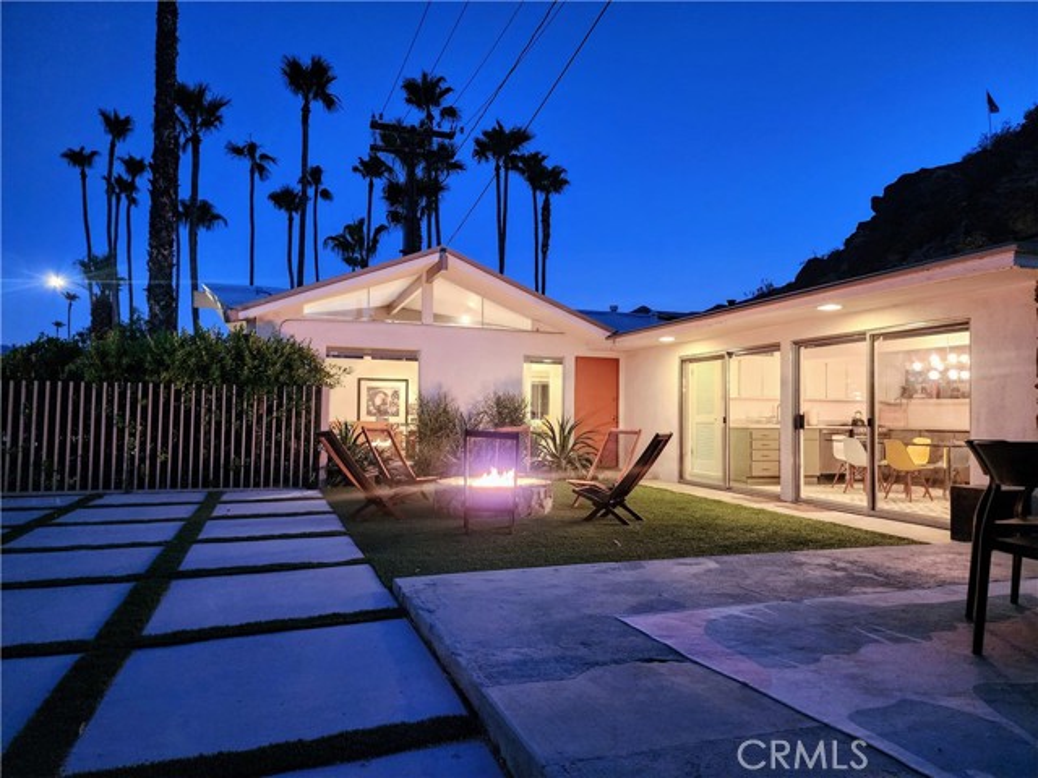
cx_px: 519
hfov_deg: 73.9
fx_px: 690
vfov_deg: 58.9
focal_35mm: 23
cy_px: 389
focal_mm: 6.4
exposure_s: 1/24
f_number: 1.8
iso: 640
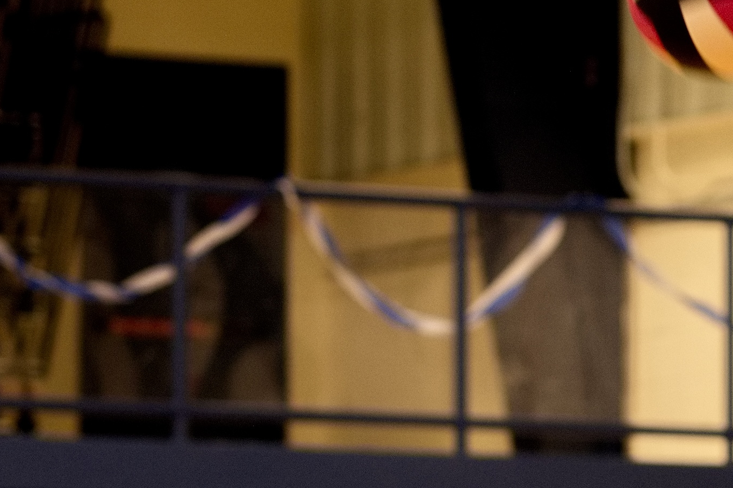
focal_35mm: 377
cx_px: 1003
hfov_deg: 5.4
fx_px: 7669
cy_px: 470
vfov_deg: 3.6
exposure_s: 1/400
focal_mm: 85
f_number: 2.8
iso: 1000
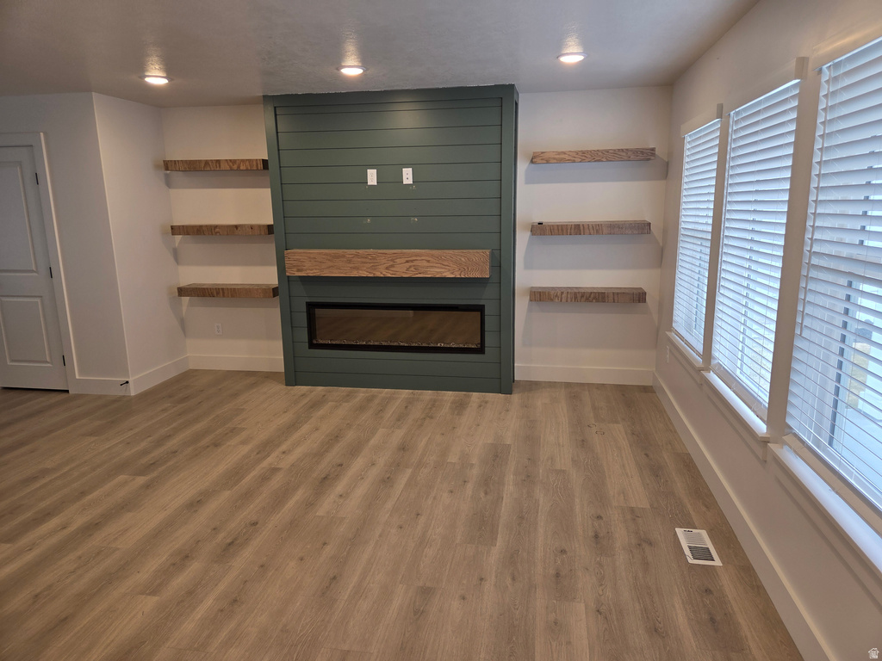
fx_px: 586
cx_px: 441
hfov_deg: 73.9
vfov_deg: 58.9
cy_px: 330
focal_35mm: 23
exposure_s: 1/120
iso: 80
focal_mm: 5.4
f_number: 1.8
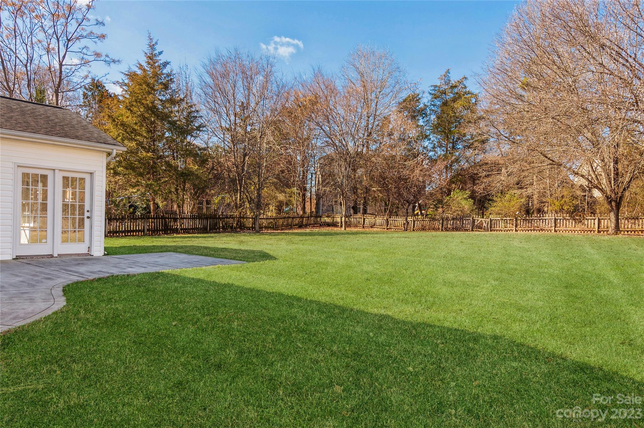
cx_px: 322
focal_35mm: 24
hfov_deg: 73.8
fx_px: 429
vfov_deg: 53.0
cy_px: 214
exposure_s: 1/200
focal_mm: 16
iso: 200
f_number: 8
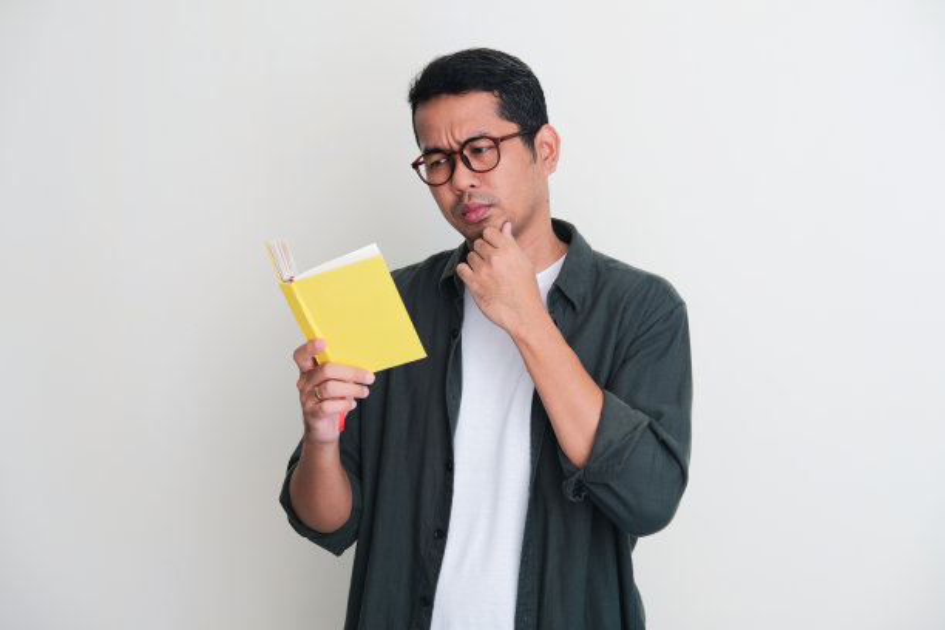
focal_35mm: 53
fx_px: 1391
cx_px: 472
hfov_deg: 37.5
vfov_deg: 25.5
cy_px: 315
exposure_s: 1/100
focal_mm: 35
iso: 160
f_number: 4.5
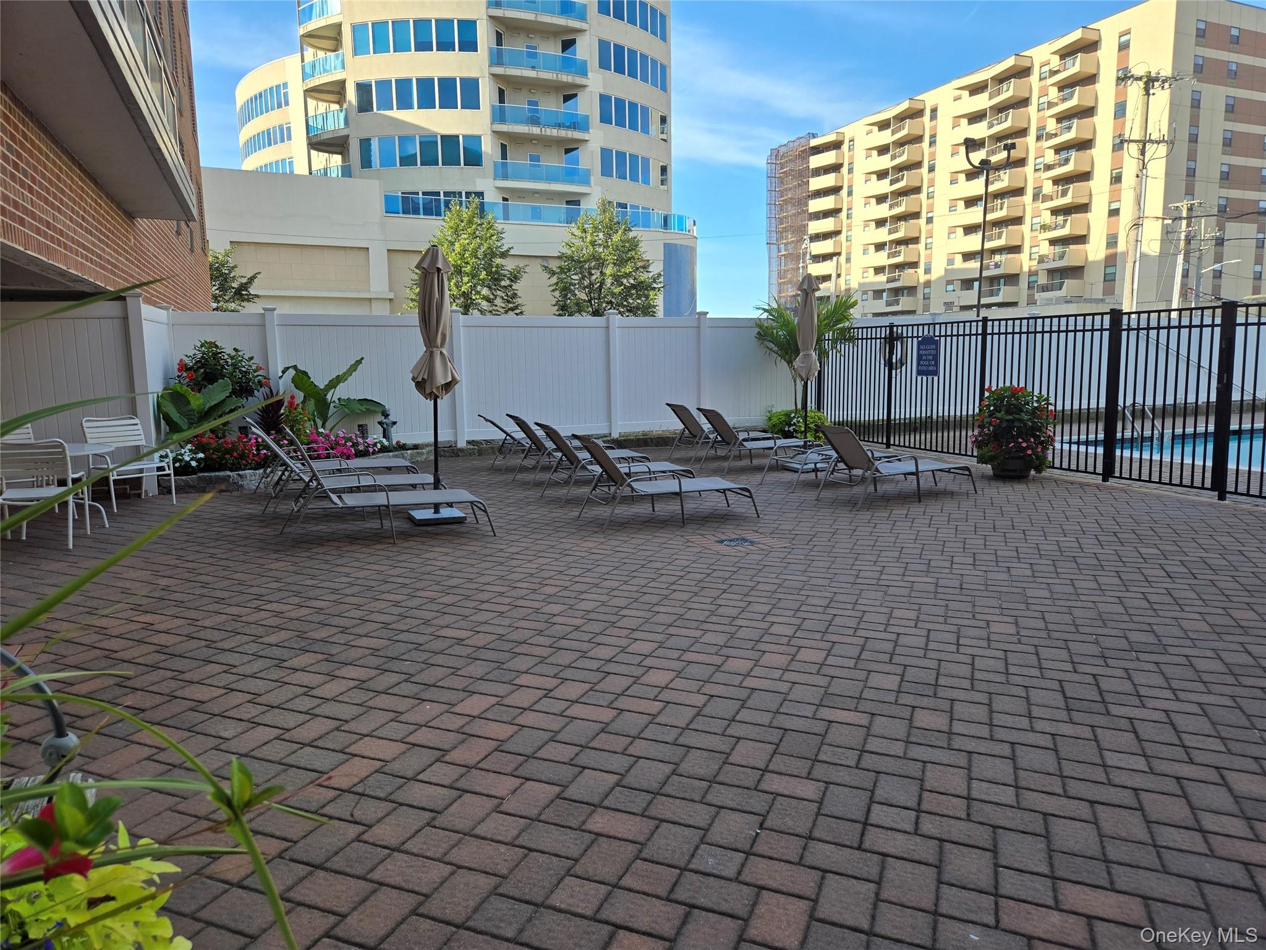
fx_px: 841
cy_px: 475
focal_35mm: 23
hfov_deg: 73.9
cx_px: 633
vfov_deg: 58.9
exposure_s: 1/823
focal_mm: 5.4
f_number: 1.8
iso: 25
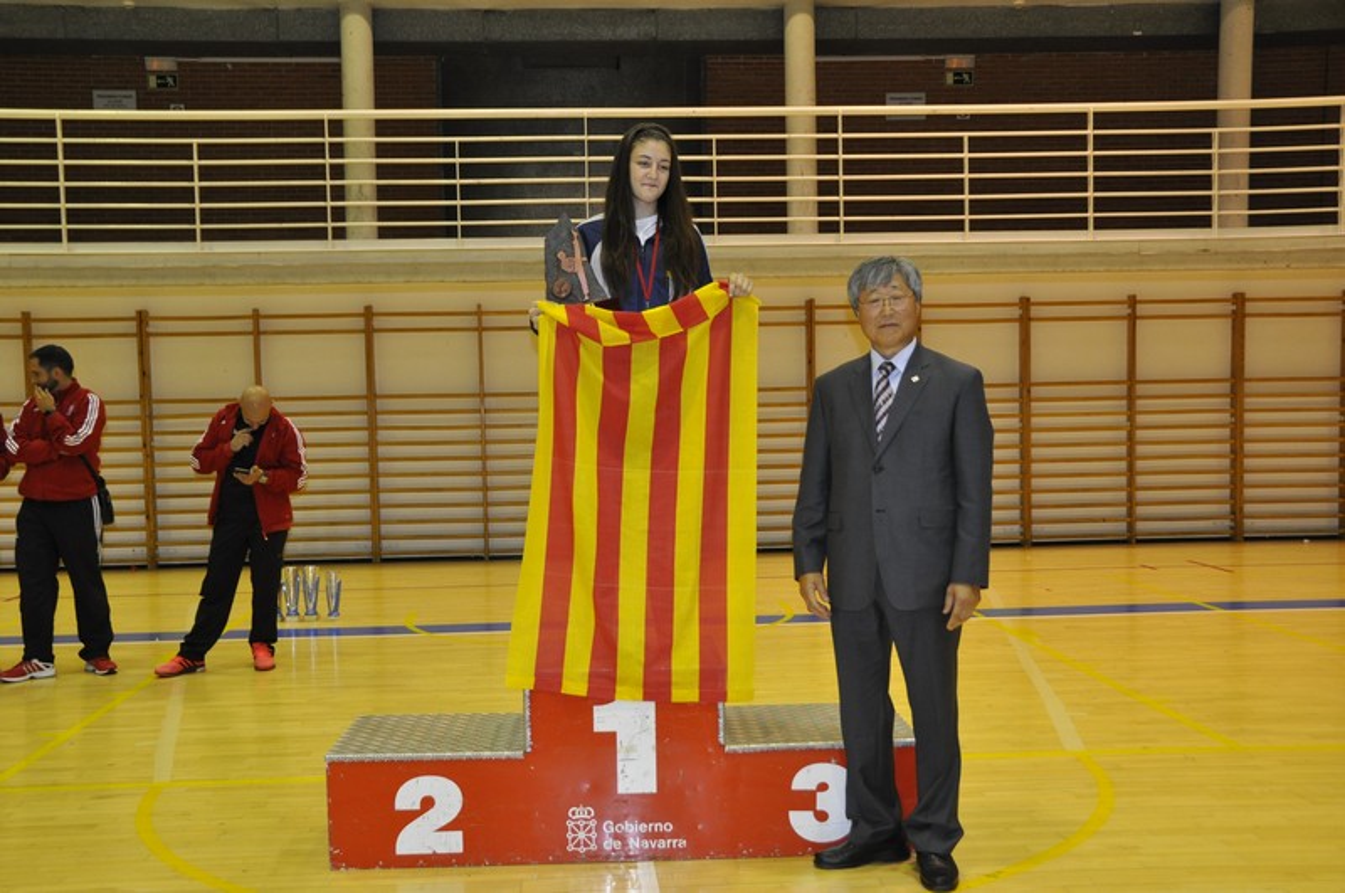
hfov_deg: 49.6
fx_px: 1455
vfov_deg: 34.1
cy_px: 446
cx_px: 672
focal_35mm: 39
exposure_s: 1/60
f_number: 4
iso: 800
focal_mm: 26
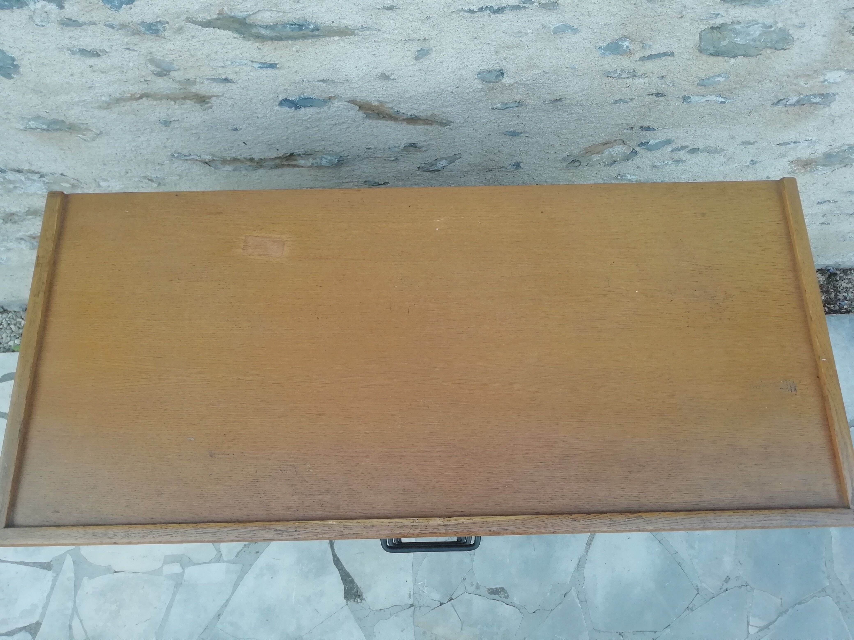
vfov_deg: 53.1
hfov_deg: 67.3
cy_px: 320
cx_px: 427
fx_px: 641
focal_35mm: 26
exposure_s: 1/33.3
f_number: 2.2
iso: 64
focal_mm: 3.46
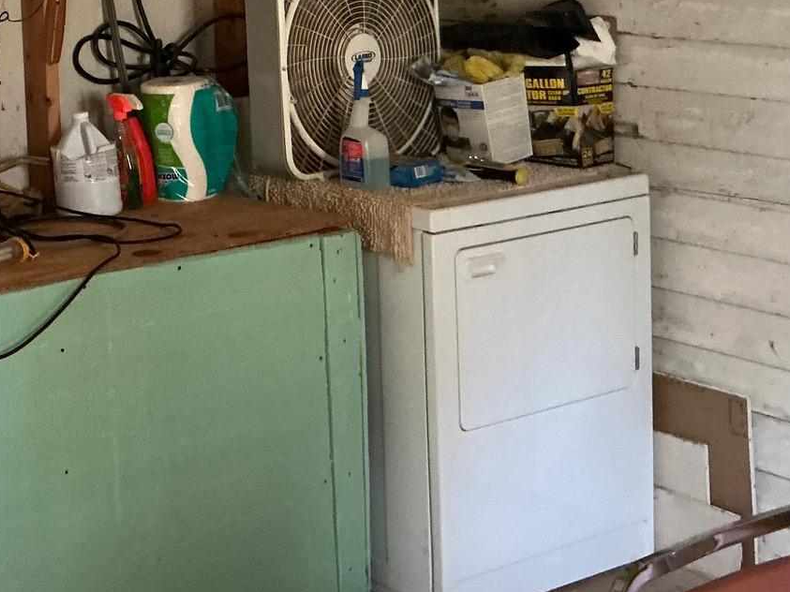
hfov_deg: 25.8
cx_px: -142
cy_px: -20
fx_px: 1552
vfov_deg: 20.8
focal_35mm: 68
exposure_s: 1/40
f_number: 1.8
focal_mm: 3
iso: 250
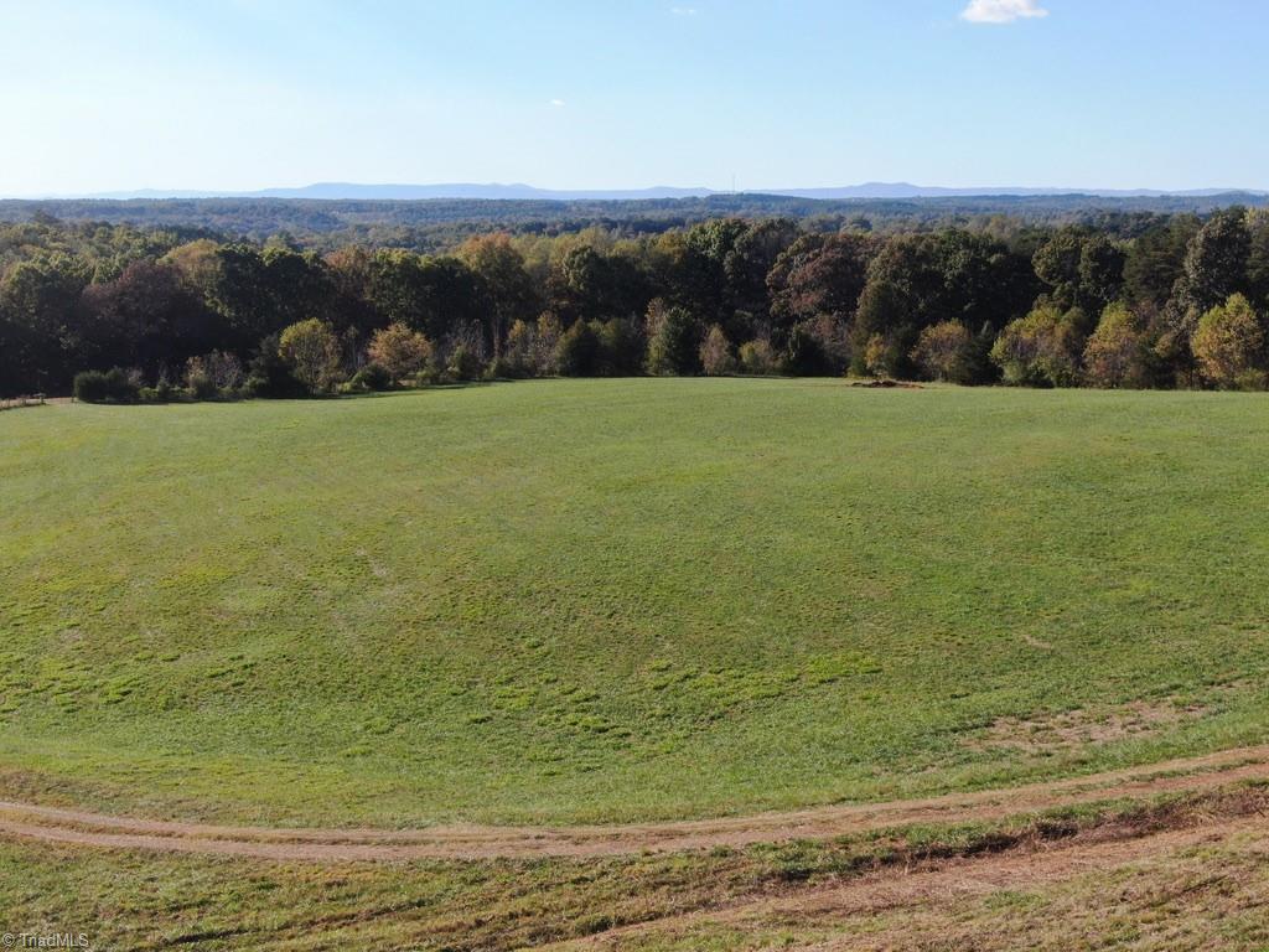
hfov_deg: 39.7
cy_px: 476
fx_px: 1760
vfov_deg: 30.3
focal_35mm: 48
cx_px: 634
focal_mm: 8.6
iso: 100
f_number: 3.8
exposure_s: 1/500
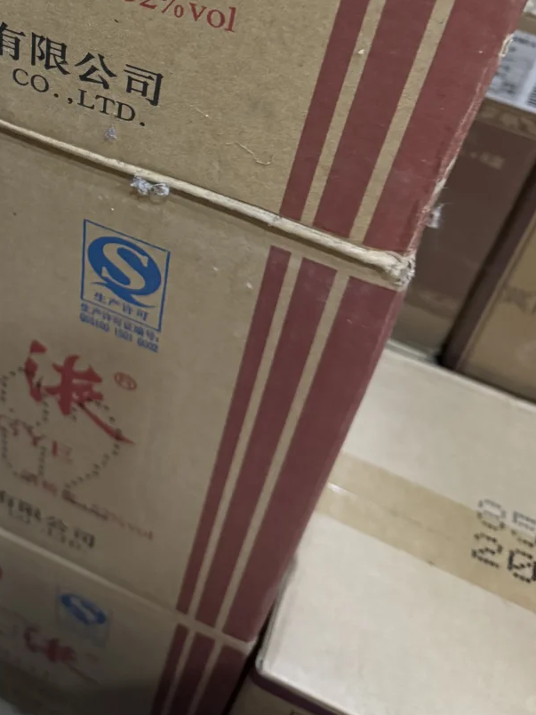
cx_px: 86
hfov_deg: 32.4
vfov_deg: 40.7
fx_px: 888
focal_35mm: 43
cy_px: 79
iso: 1000
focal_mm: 6.86
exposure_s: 1/33
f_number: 1.78
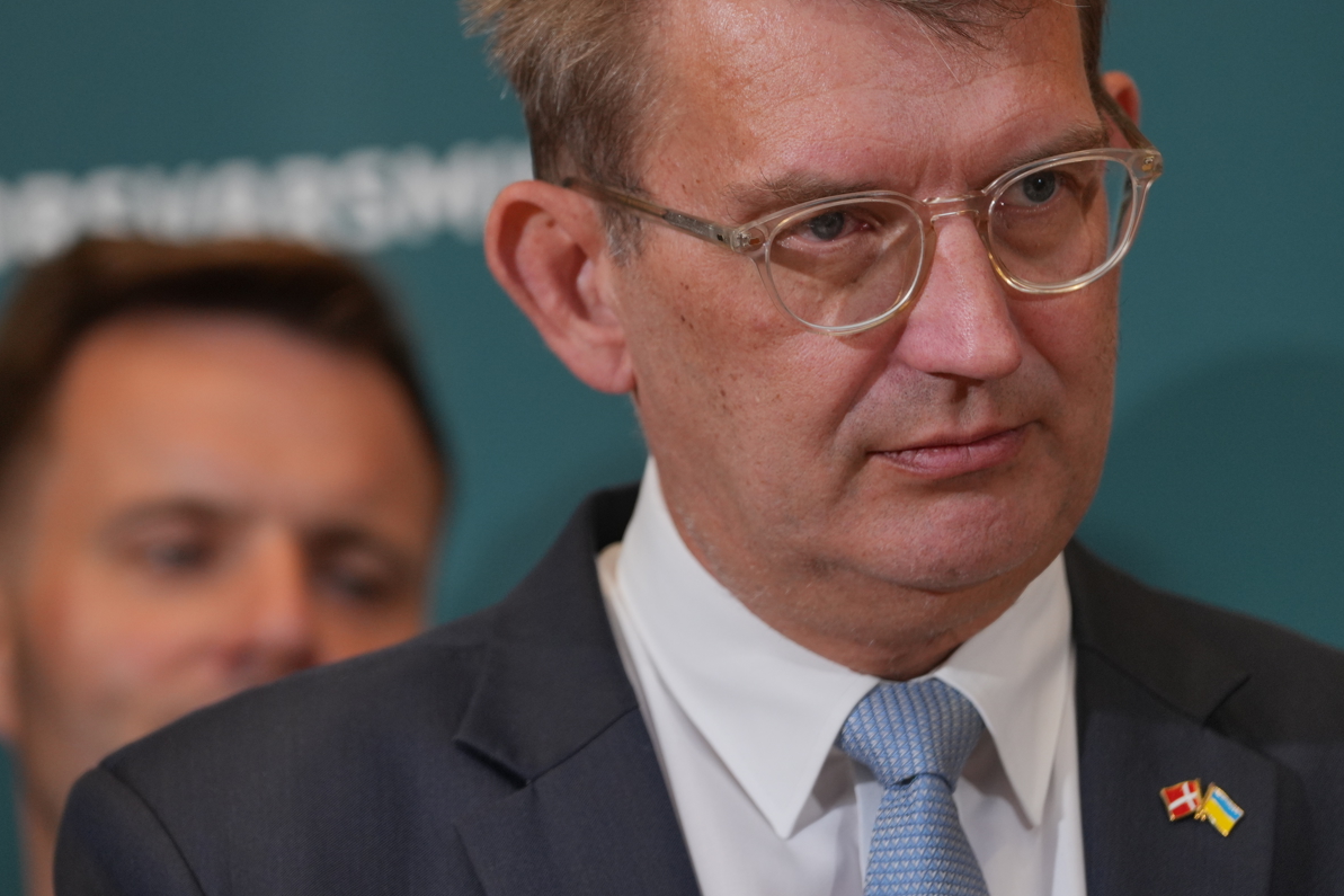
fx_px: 12765
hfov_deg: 6.0
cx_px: 606
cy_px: 416
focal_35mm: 342
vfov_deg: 4.0
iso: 500
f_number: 3.2
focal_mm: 200
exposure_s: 1/200
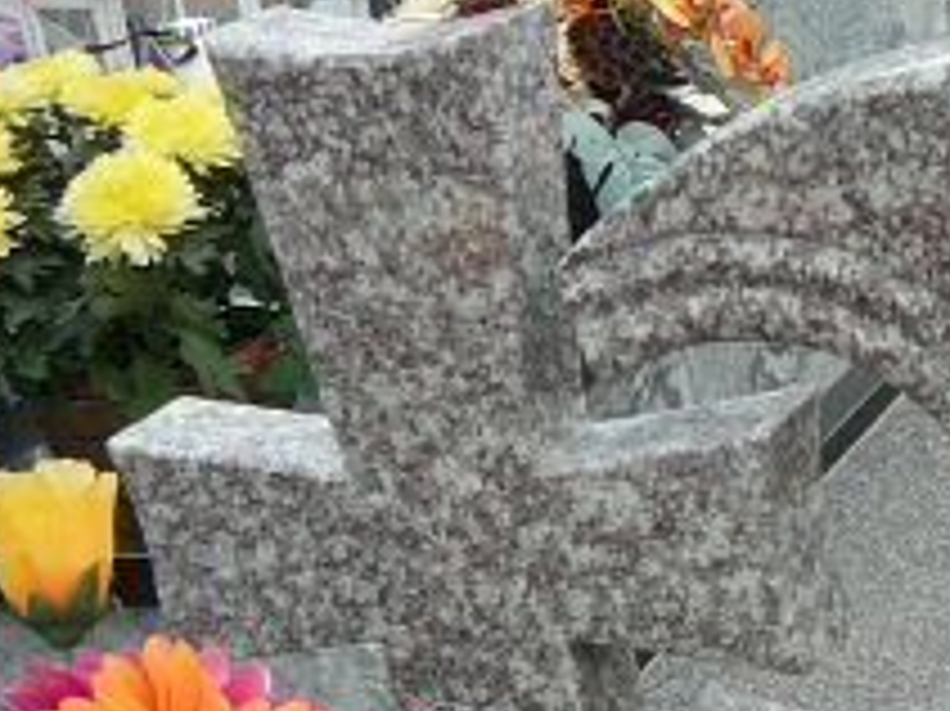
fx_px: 2907
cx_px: 1373
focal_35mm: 106
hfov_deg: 17.0
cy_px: 760
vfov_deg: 13.7
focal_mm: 5.2
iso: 100
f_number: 2.8
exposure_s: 1/60
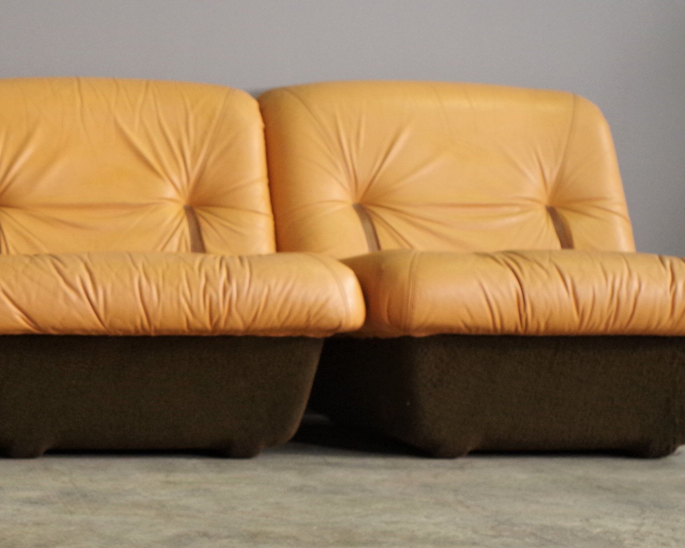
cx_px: -179
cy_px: 212
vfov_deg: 18.7
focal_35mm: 82
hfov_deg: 21.3
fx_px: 1662
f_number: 4
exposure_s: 1/60
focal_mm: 20
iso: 800
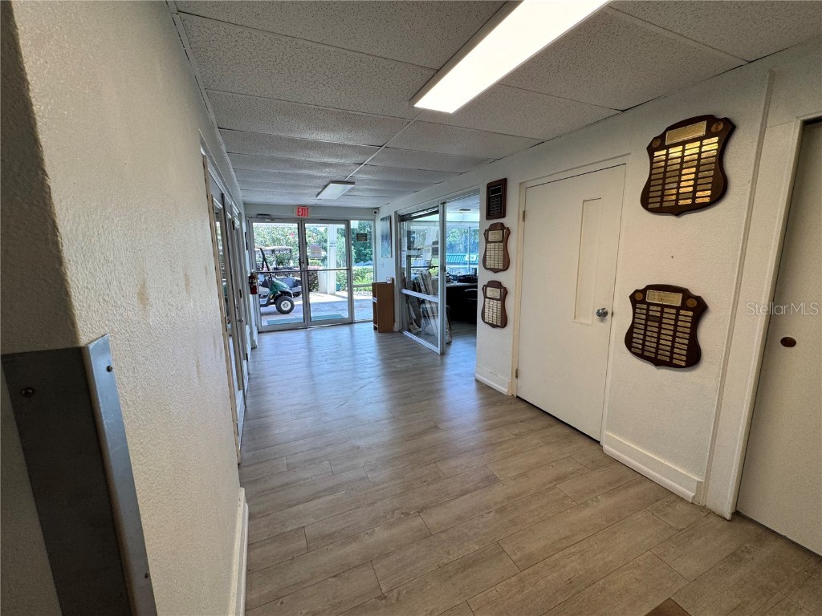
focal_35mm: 14
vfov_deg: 85.7
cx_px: 411
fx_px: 332
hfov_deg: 102.1
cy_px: 308
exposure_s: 1/120
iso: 125
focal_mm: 2.22
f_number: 2.2
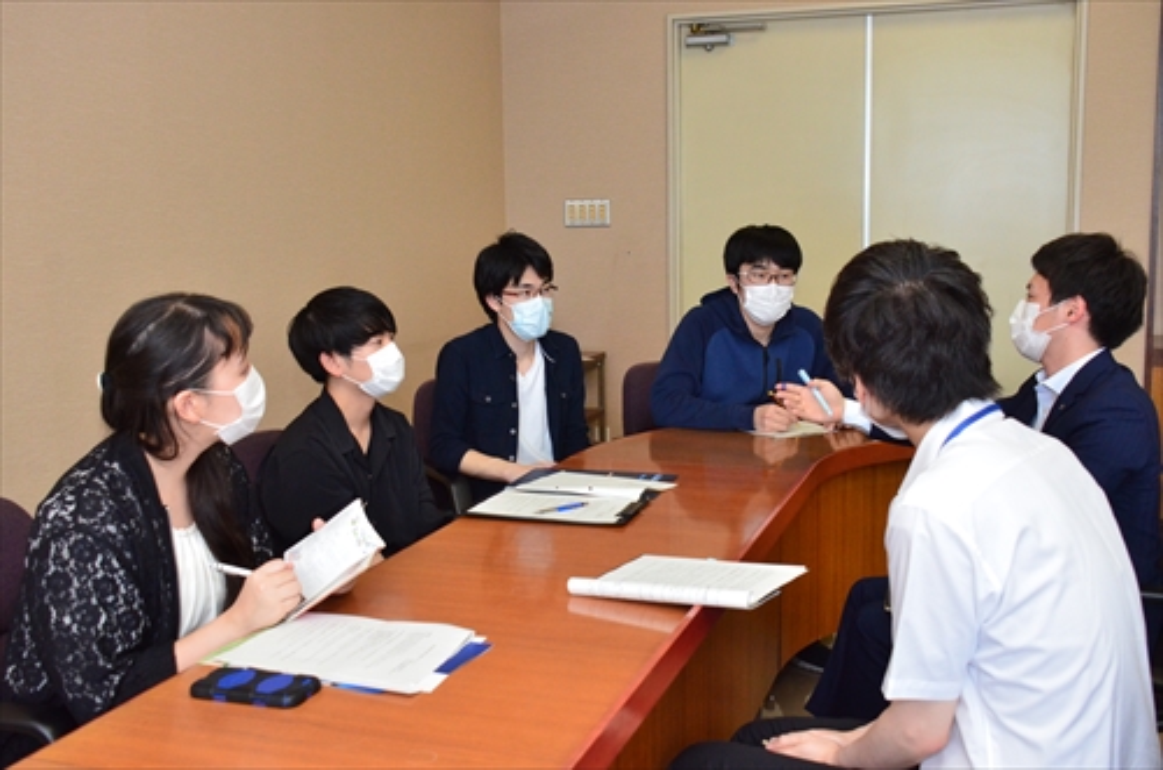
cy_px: 385
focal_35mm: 38
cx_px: 582
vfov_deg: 35.3
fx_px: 1209
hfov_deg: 51.4
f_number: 6.3
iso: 2200
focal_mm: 25
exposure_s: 1/250
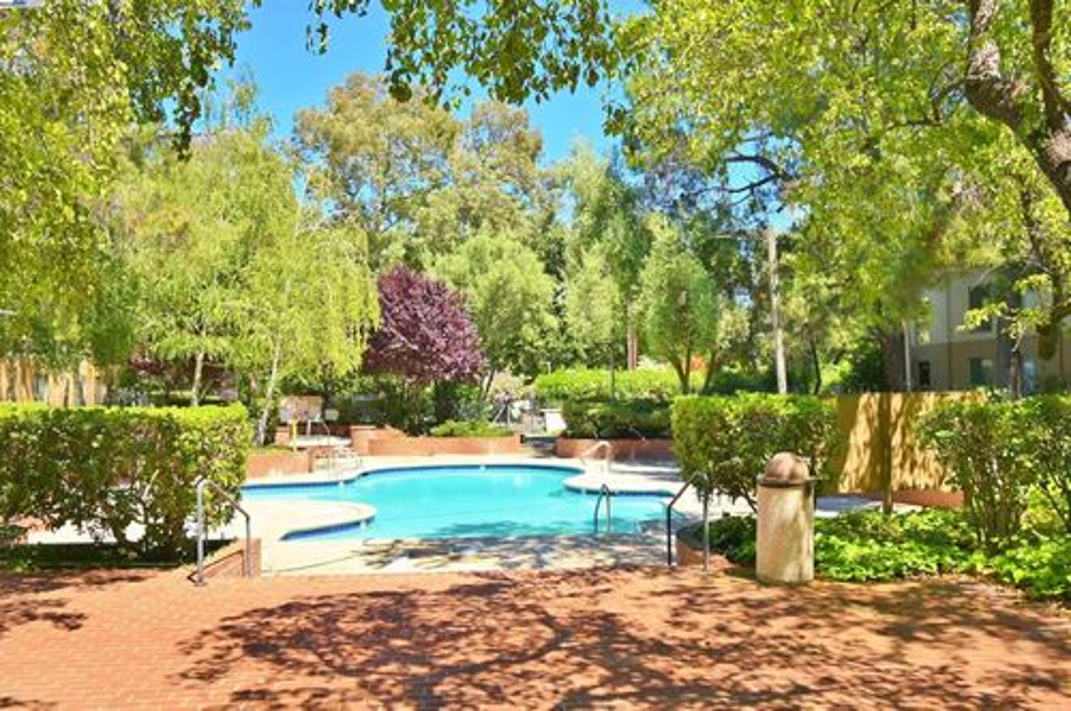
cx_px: 536
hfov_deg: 62.0
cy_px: 356
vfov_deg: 43.5
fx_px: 891
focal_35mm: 30
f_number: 5.6
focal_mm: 20
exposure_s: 1/250
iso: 100
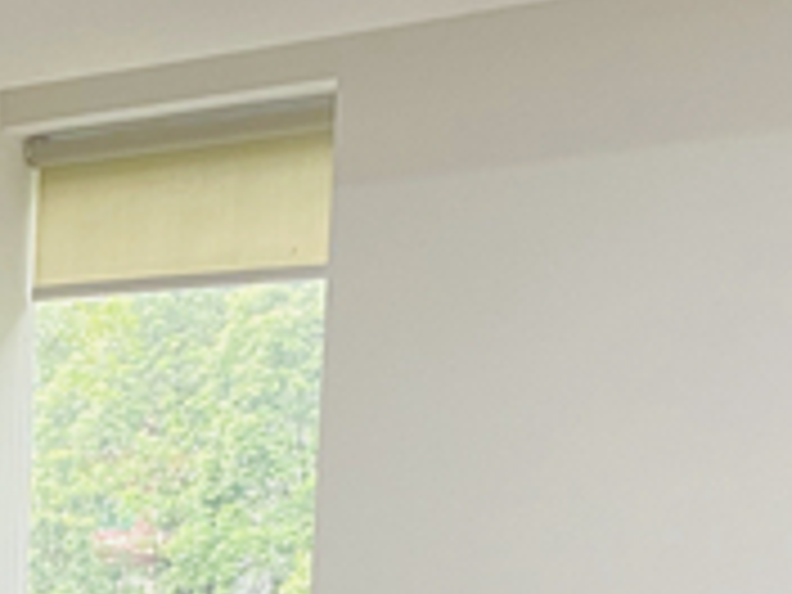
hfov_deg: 15.3
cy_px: 1278
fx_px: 2700
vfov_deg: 11.1
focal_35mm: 118
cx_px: -432
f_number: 1.8
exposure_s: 1/50
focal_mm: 4.25
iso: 80
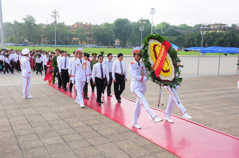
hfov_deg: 51.3
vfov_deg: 35.4
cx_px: 120
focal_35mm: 38
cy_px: 79
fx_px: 249
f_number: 9
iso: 320
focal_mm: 25
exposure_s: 1/160
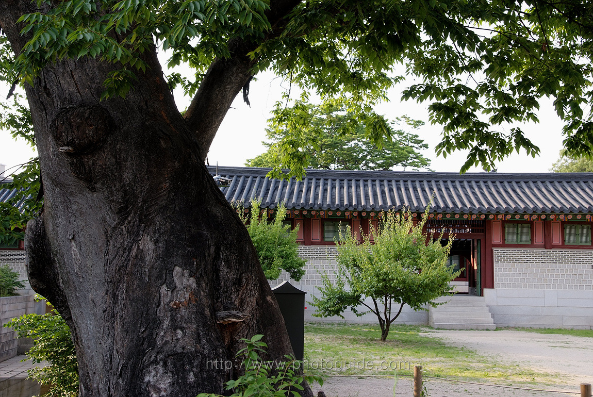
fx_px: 676
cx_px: 296
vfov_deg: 32.7
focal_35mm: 41
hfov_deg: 47.4
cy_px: 198
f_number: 5.6
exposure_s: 1/50
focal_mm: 27
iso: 125
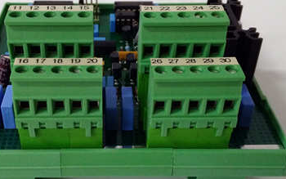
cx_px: 115
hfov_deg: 40.9
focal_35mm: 49
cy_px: 92
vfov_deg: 26.4
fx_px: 382
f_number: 2
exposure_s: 1/33
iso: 517
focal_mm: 3.79
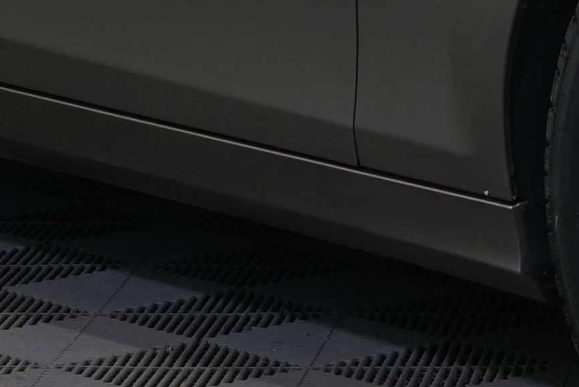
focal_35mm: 258
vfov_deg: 5.3
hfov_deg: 7.9
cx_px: 784
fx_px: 4151
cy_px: -316
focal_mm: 37
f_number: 6.3
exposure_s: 1/40
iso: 400
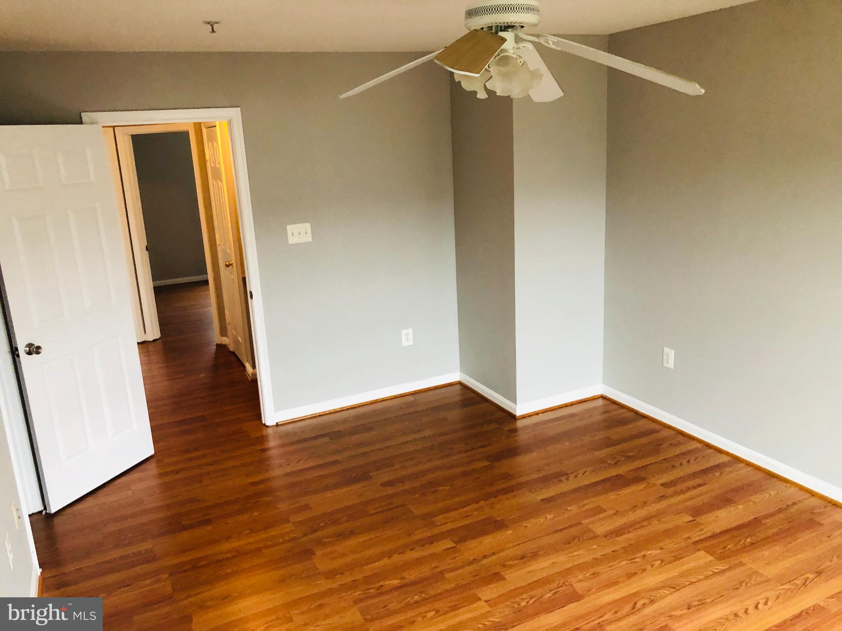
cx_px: 421
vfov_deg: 49.7
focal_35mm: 28
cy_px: 316
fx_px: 681
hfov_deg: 63.4
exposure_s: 1/15
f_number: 1.8
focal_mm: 3.99
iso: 100
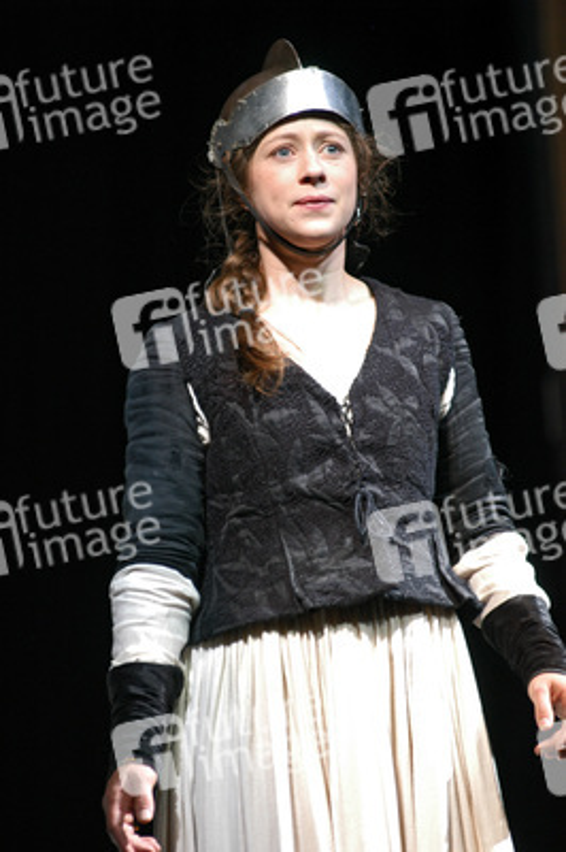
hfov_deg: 4.6
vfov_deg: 6.9
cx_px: 283
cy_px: 426
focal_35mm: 300
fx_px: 7087
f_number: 2.8
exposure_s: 1/40
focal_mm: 200
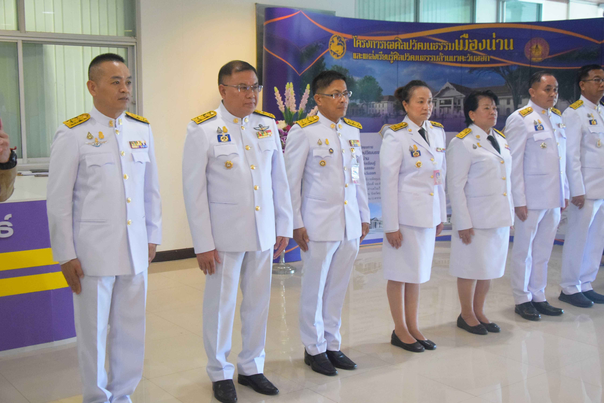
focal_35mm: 45
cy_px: 202
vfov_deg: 29.9
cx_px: 302
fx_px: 755
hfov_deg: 43.6
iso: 5000
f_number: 5.6
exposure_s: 1/125
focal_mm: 30
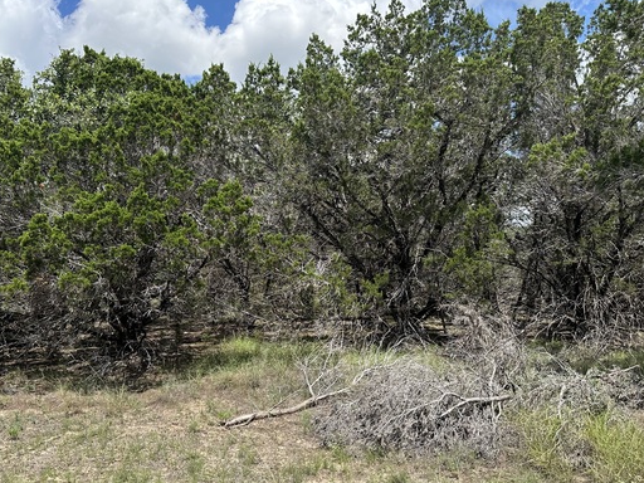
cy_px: 264
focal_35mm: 30
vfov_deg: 46.7
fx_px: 558
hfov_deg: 59.7
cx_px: 278
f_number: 1.78
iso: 80
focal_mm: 6.86
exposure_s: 1/3155
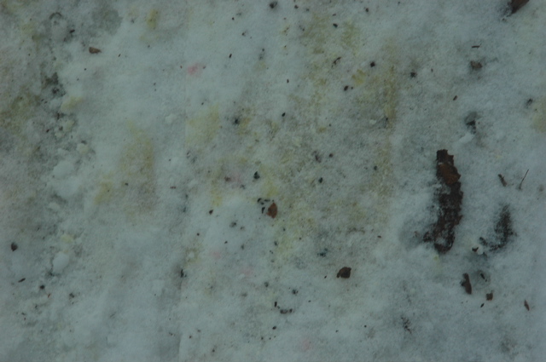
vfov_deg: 8.1
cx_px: 273
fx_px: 2545
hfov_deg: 12.2
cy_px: 181
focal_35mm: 168
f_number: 11
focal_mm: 112
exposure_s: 1/60
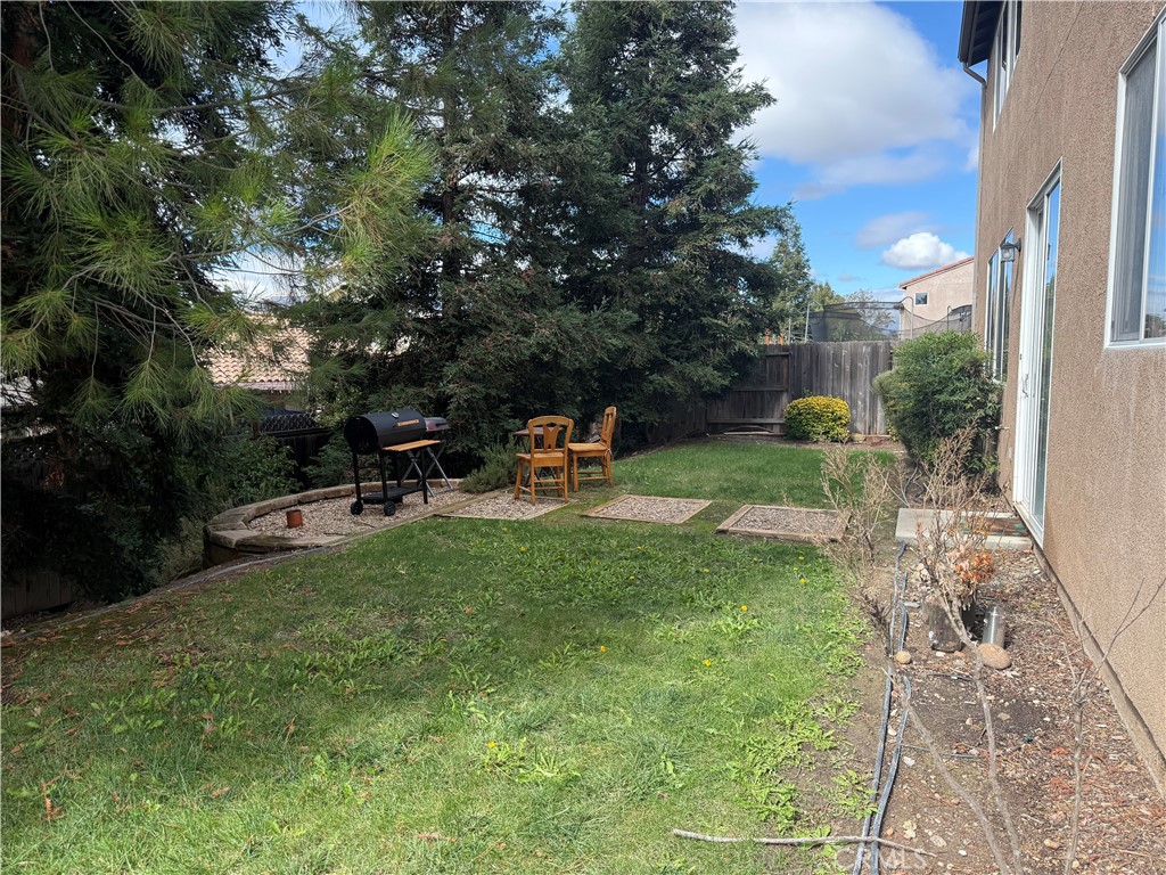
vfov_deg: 56.8
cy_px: 438
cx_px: 583
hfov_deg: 71.6
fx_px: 808
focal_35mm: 24
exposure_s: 1/1689
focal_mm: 6.76
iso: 100
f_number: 1.78
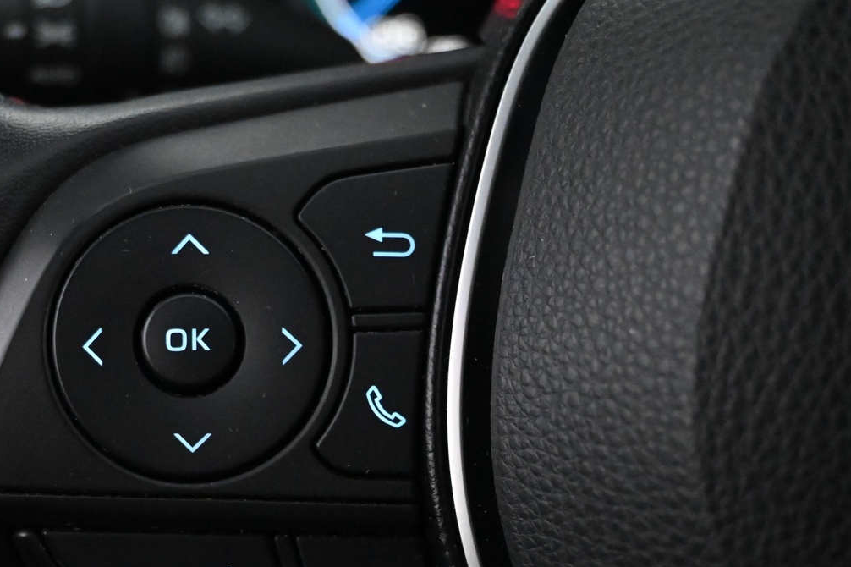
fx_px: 1399
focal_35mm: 59
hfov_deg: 33.1
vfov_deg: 22.7
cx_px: 207
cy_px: 403
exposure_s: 1/40
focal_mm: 24.5
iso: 7200
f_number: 4.2
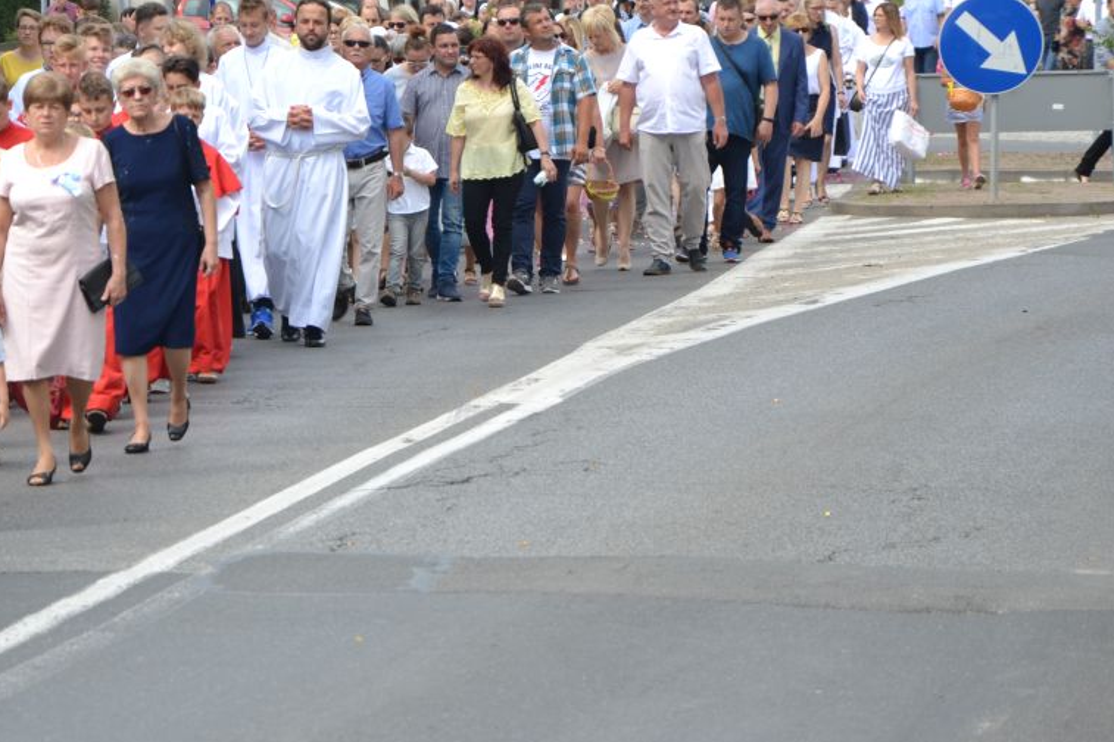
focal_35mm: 250
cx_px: 265
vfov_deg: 5.5
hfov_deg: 8.2
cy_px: 211
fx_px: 7726
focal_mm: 105
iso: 100
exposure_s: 1/160
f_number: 6.3
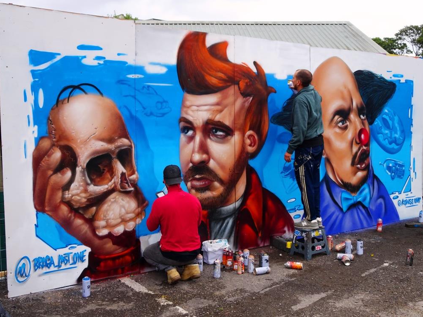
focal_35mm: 37
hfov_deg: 50.1
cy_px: 161
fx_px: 452
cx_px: 209
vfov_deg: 38.7
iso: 80
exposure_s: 1/250
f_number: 4
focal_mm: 6.17
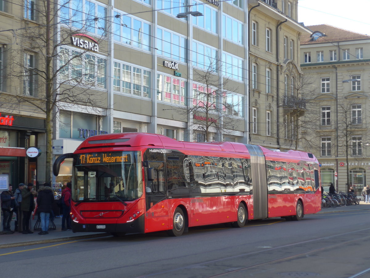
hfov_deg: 26.3
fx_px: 791
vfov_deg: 19.9
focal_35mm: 74
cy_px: 139
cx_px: 185
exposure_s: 1/125
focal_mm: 15
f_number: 4.2
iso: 80
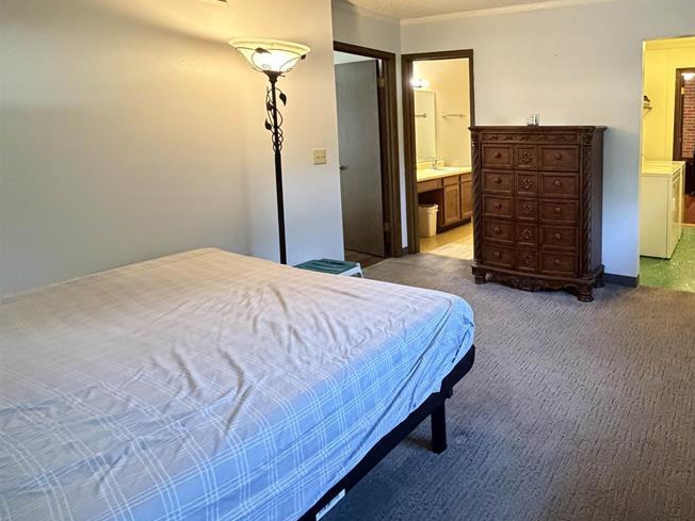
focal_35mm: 22
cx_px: 545
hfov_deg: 69.8
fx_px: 442
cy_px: 176
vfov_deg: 59.7
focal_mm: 2.22
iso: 1250
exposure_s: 1/60
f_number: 2.2
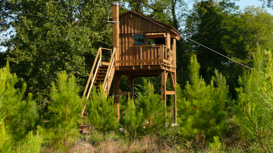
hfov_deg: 34.9
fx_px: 434
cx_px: 136
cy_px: 65
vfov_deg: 20.0
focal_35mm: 60
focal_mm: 9.1
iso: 100
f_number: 4.3
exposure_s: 1/320
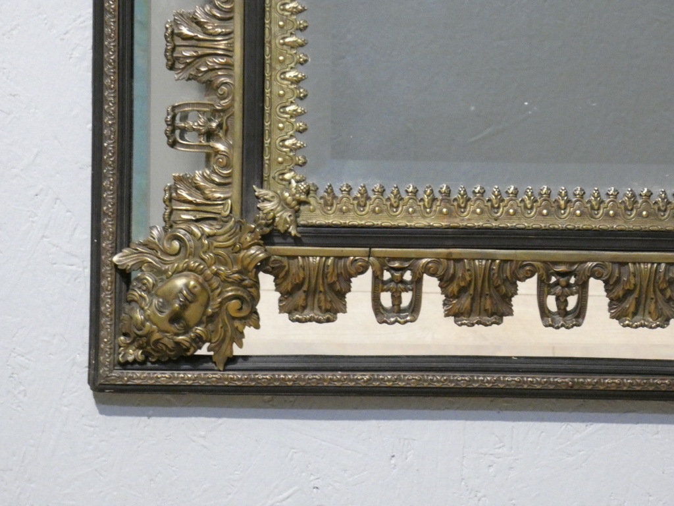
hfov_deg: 9.4
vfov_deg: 7.0
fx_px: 4108
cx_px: 337
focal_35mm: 211
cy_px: 253
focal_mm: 37.8
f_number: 5.5
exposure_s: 1/40
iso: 1600
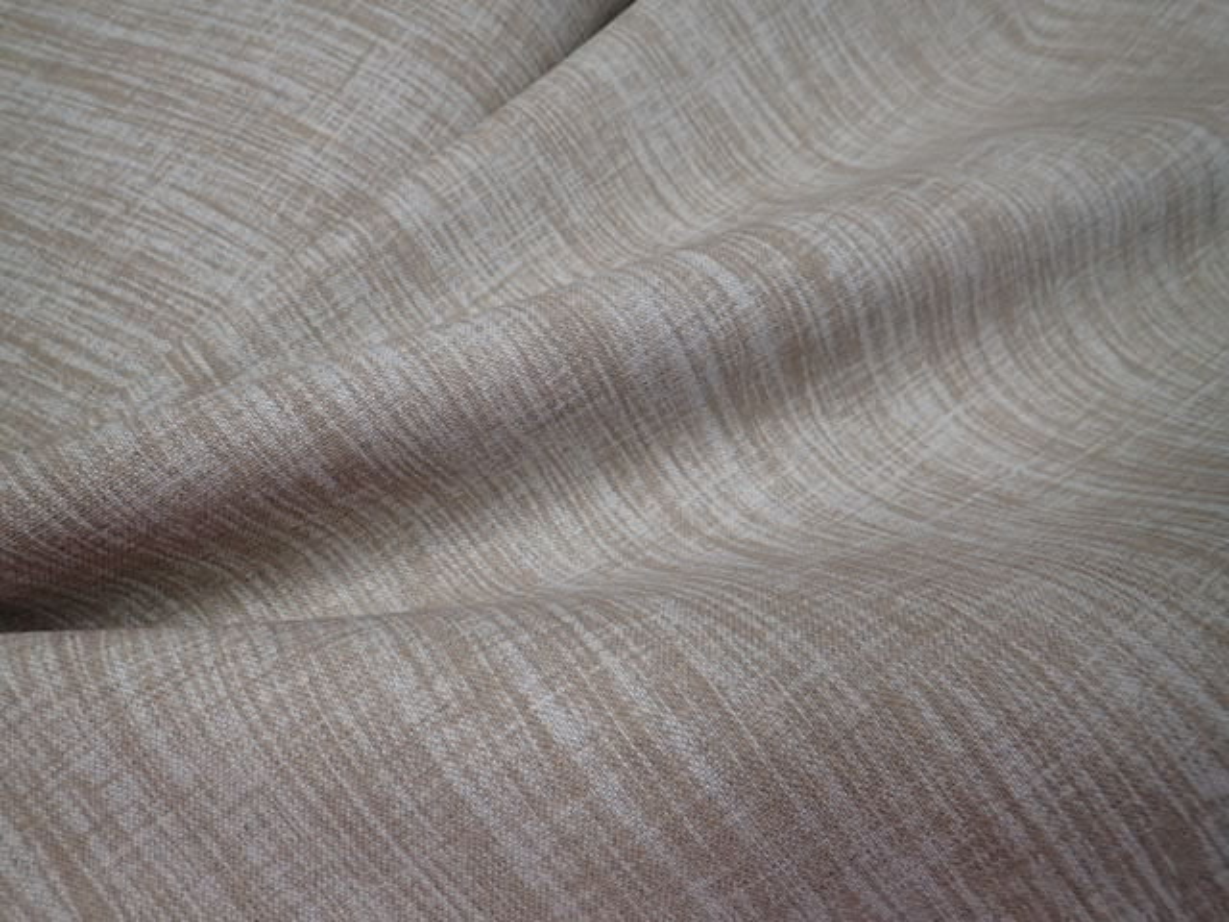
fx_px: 888
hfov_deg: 69.4
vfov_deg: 54.9
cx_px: 614
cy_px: 461
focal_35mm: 25
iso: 100
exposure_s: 1/80
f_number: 2
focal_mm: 4.5
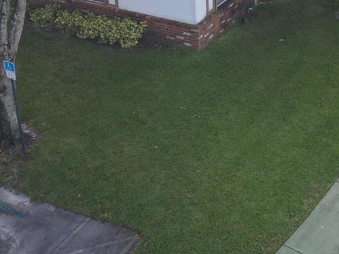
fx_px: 754
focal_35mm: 77
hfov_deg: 24.5
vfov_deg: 18.3
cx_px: 311
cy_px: -35
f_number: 2.8
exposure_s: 1/15
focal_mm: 4.5
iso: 120
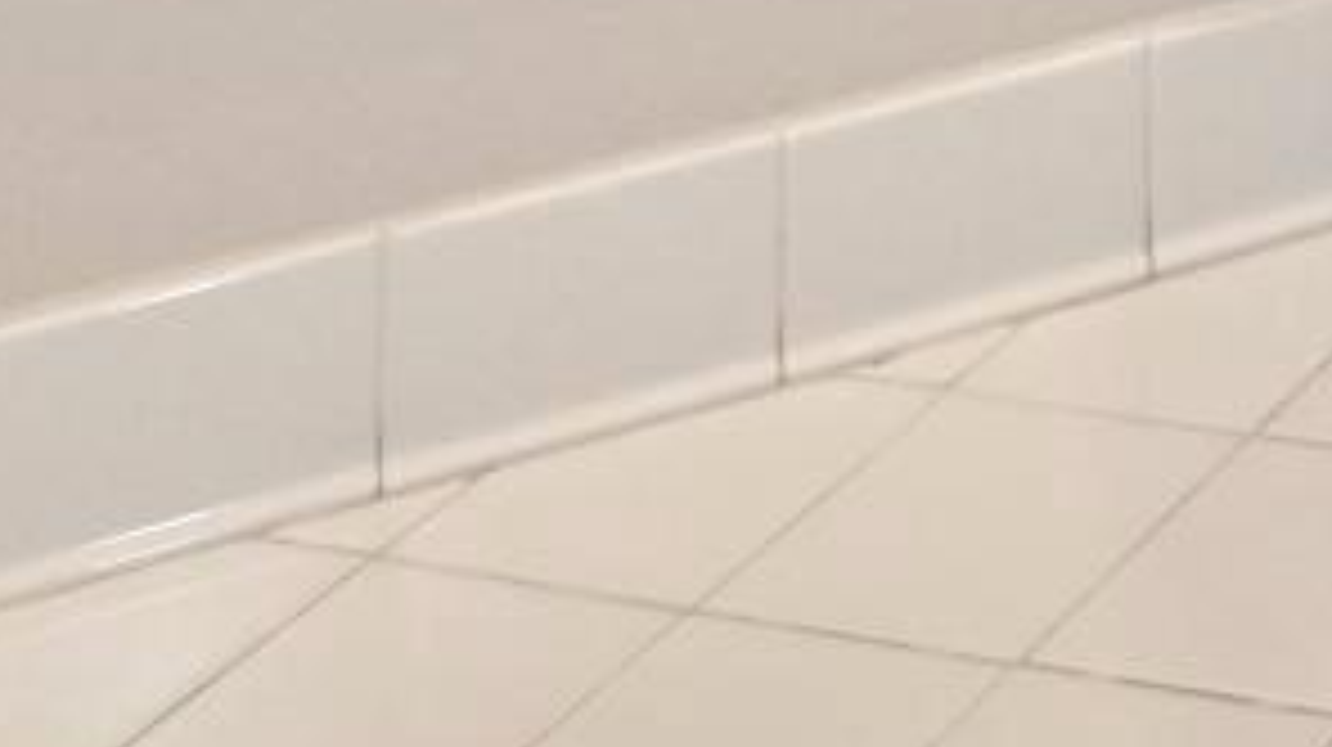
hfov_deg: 13.8
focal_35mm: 120
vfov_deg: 7.3
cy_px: -2252
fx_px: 4222
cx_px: 2997
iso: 125
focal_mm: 16.5
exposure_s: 1/80
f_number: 4.5
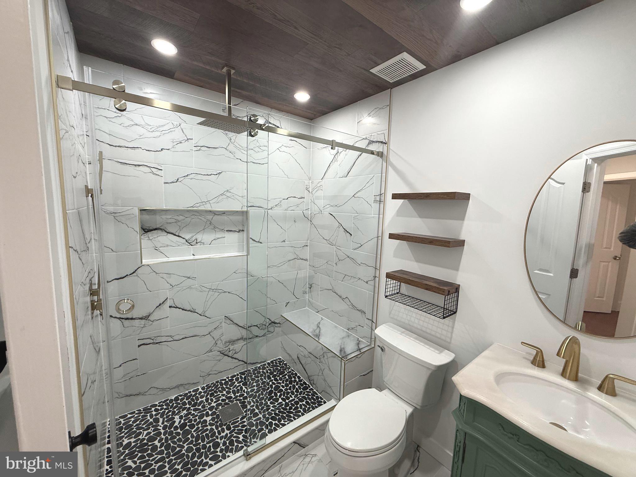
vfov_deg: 85.7
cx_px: 318
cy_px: 238
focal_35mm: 14
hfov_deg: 102.1
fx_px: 257
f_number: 2.2
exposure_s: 1/120
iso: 160
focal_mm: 2.22
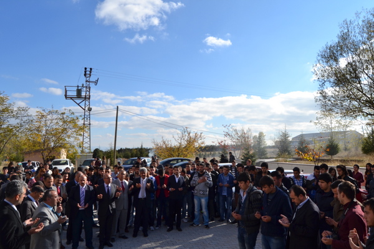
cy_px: 124
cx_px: 187
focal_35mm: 27
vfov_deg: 47.9
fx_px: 280
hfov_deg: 67.4
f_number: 9
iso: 100
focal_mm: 18
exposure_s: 1/320
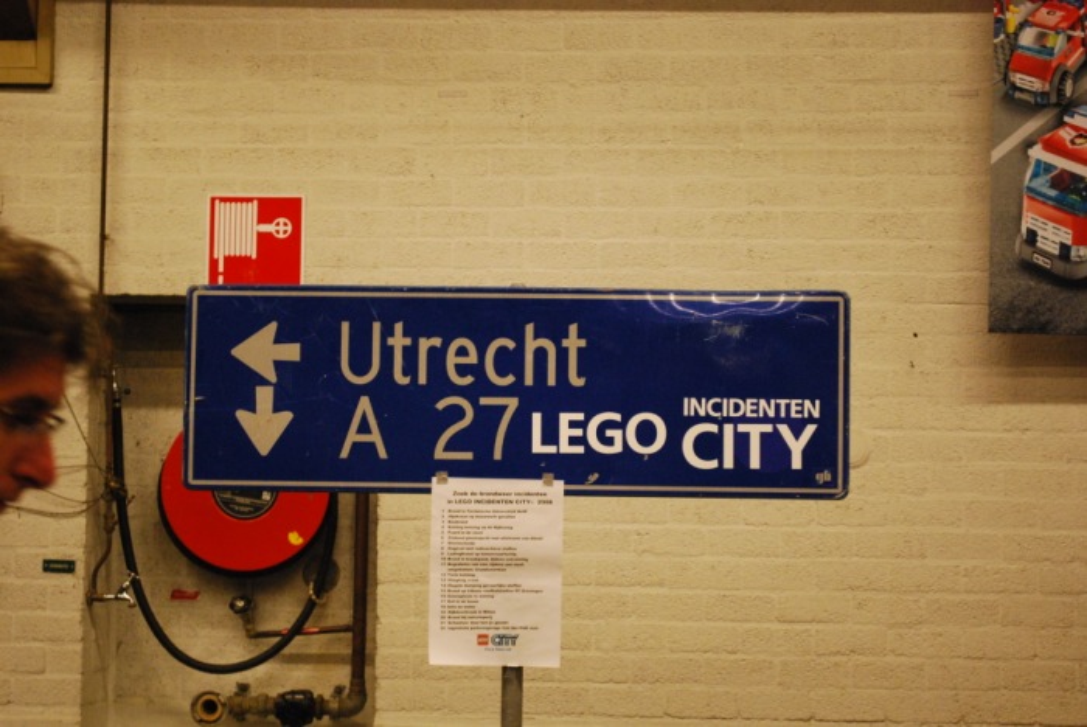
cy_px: 364
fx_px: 2493
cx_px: 544
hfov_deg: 24.6
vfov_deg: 16.6
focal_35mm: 82
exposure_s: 1/20
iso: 1600
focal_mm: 55
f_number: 5.6
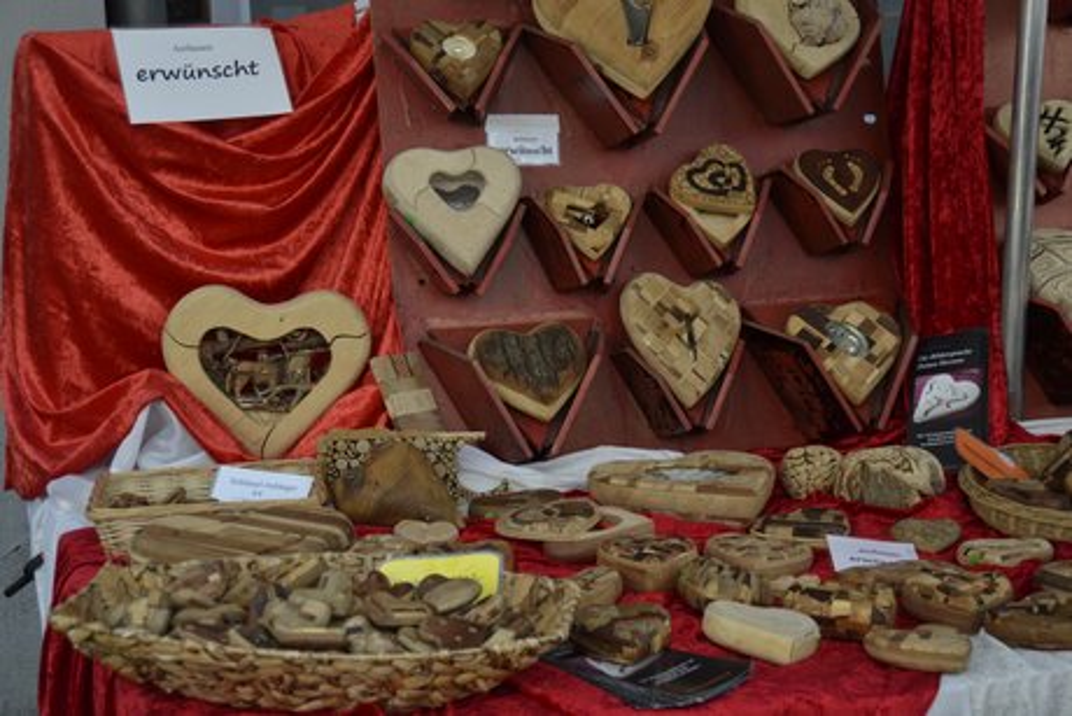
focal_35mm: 57
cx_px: 536
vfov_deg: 23.8
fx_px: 1698
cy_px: 358
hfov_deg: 35.0
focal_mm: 38
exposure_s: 1/125
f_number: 5.6
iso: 110
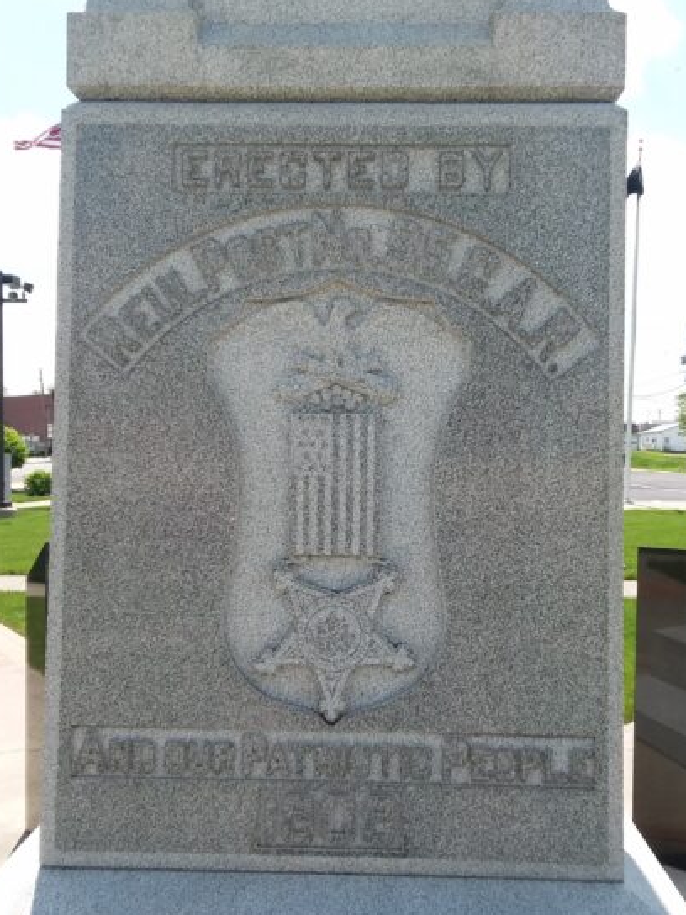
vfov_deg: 56.7
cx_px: 356
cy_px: 498
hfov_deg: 44.2
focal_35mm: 32
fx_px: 846
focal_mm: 2.47
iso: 40
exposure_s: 1/942
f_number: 1.9
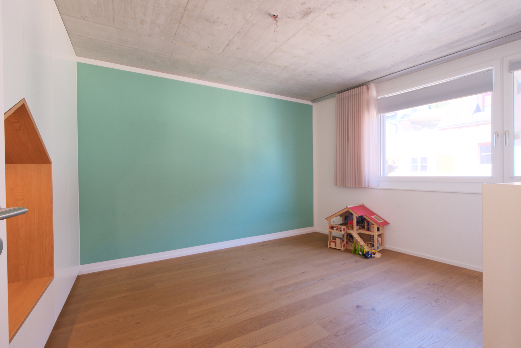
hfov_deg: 100.4
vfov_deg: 77.3
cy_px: 174
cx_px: 260
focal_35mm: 15
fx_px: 217
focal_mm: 10
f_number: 4
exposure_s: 1/15
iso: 320
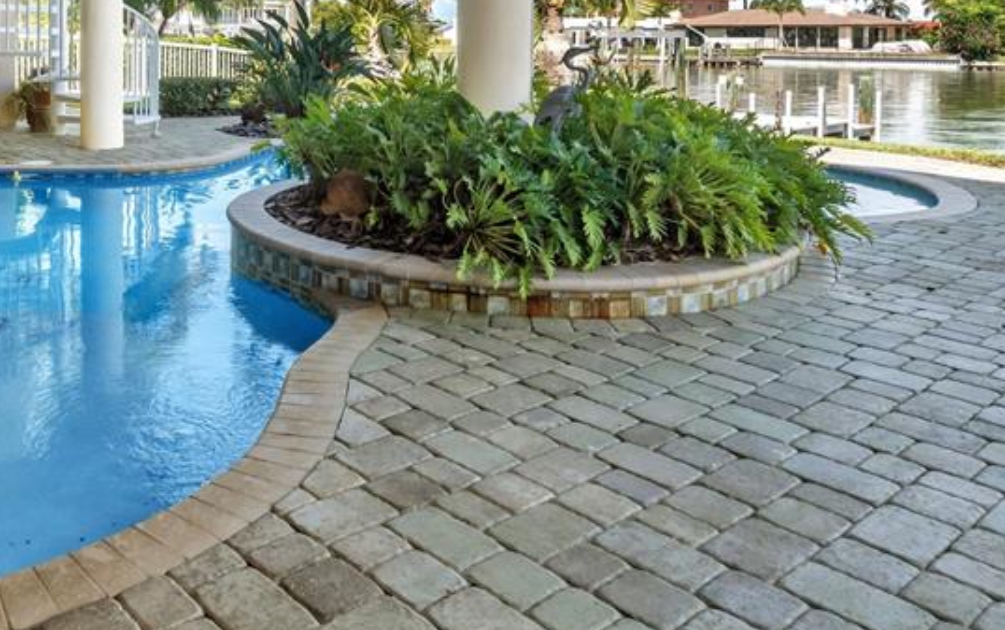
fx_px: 850
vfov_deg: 38.3
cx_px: 290
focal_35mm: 31
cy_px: 80
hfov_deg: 58.9
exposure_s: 1/2000
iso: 640
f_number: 9
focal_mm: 16
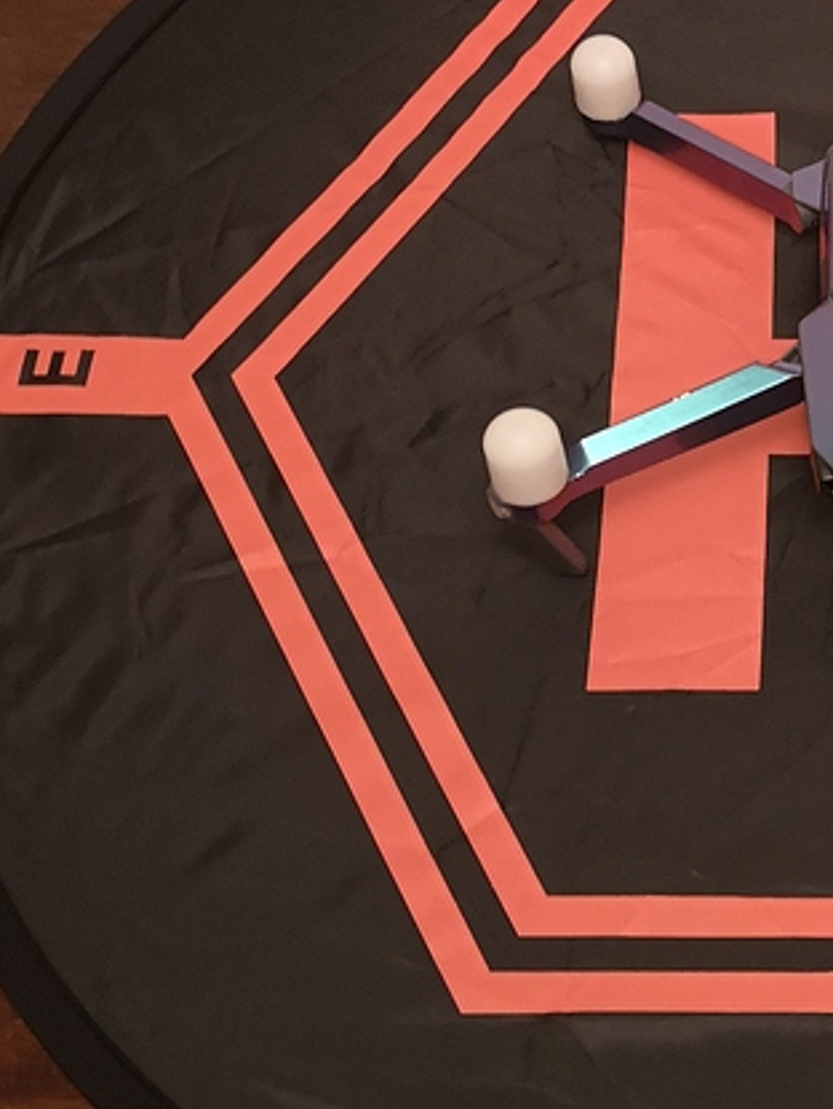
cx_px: 881
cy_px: 575
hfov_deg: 21.6
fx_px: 2082
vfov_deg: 29.8
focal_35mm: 65
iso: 500
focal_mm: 3.95
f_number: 1.8
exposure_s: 1/25
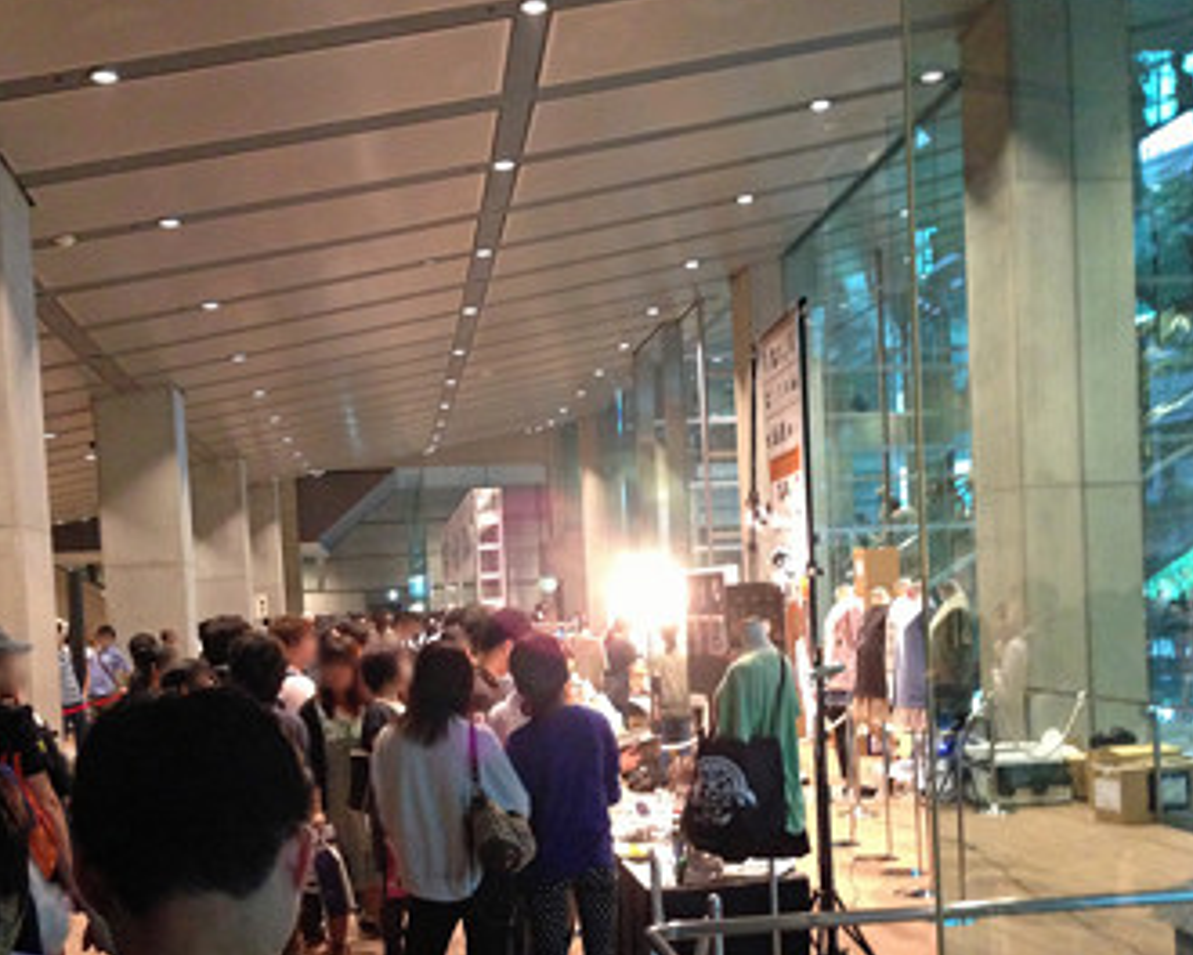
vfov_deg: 33.8
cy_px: 644
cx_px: 596
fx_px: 1554
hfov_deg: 42.0
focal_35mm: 44
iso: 400
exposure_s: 1/17
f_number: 2.4
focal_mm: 4.13
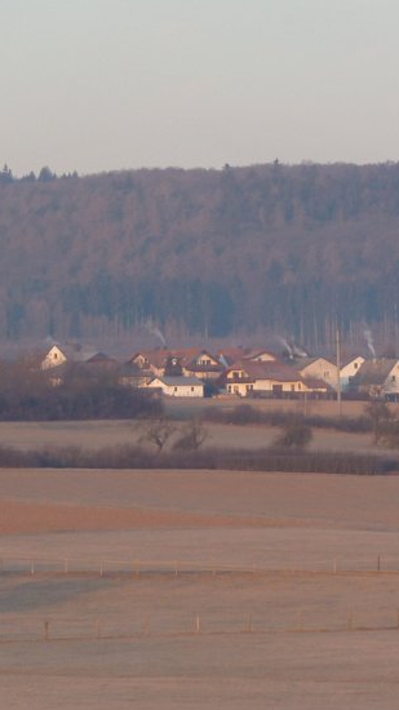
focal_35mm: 343
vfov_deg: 6.3
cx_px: 573
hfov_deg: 3.5
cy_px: 405
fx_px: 6457
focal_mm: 27.8
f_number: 4.5
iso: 80
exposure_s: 1/80
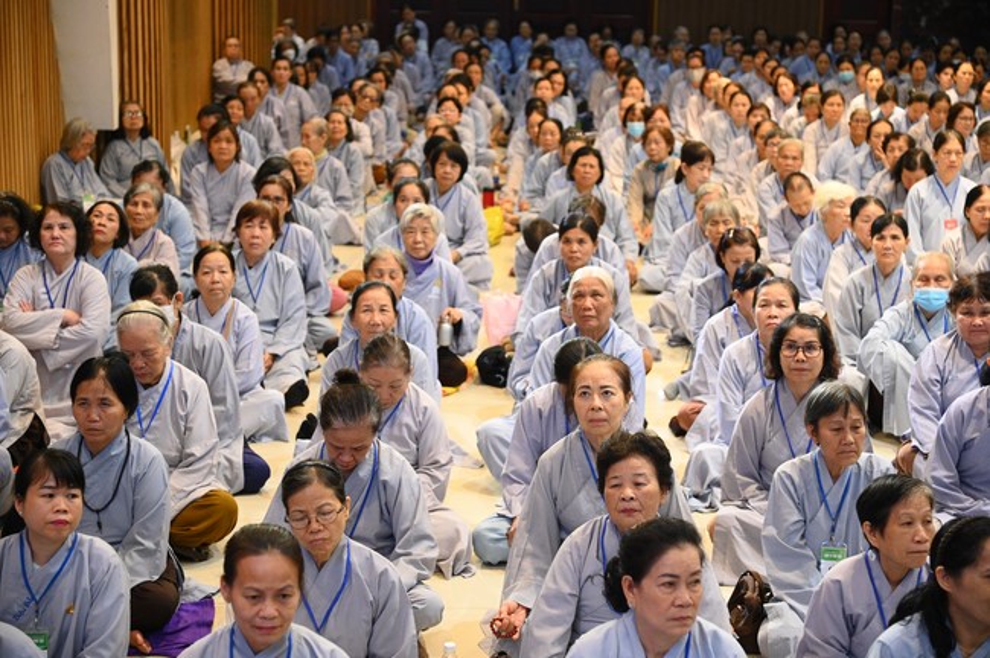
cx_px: 495
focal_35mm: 65
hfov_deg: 31.0
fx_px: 1786
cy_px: 329
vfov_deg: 20.9
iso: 5000
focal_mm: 65
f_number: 4
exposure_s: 1/125
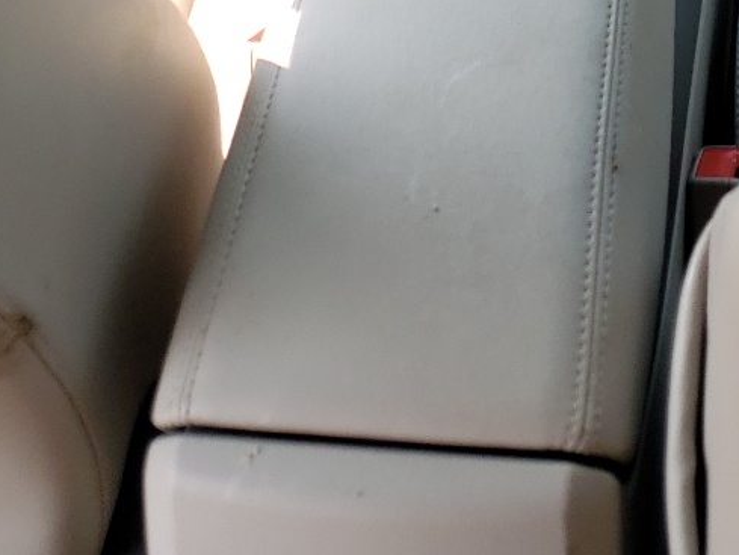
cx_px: 571
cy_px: -328
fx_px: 1815
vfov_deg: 15.7
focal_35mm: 85
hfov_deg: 22.8
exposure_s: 1/345
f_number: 1.5
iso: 50
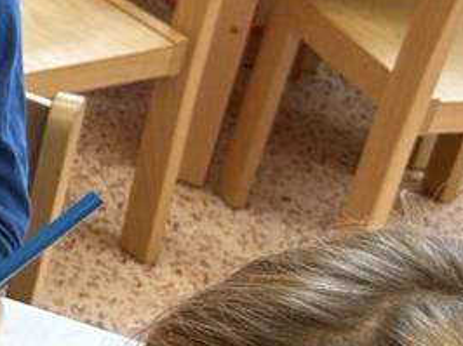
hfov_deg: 12.7
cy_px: 163
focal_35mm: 131
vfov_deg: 11.3
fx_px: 1751
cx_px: -538
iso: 64
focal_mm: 5.7
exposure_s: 1/100
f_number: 1.5
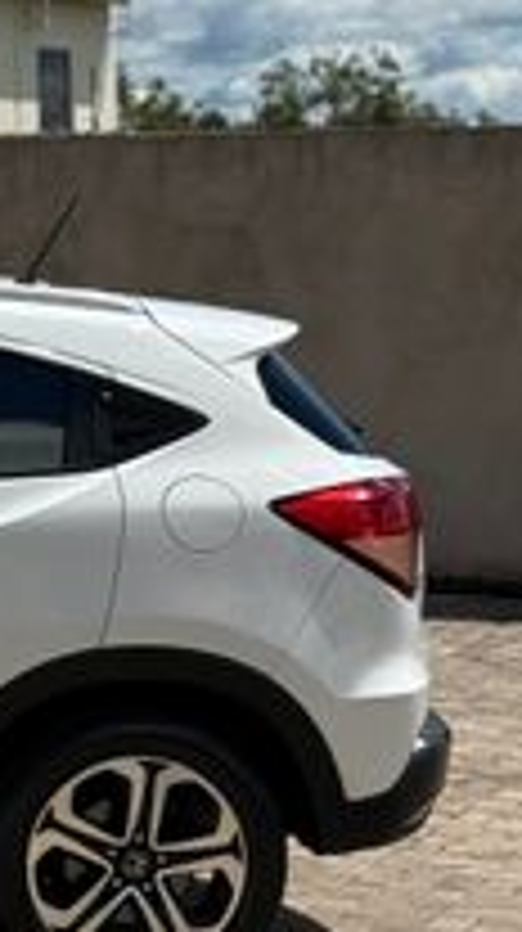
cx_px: -477
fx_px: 2937
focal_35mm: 119
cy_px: 720
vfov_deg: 17.9
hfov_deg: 9.6
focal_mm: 6.76
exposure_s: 1/8772
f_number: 1.78
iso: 80
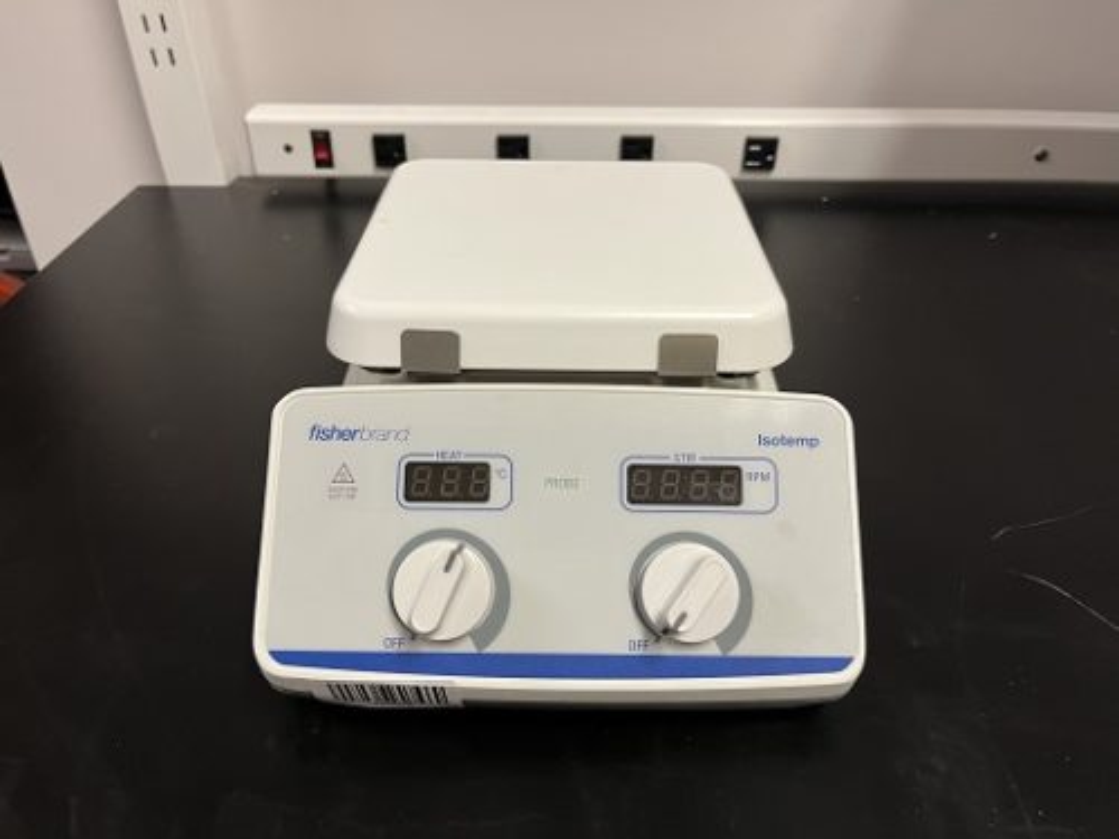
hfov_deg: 67.3
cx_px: 560
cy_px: 420
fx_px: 840
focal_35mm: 26
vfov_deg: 53.1
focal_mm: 5.1
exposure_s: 1/60
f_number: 1.6
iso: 160
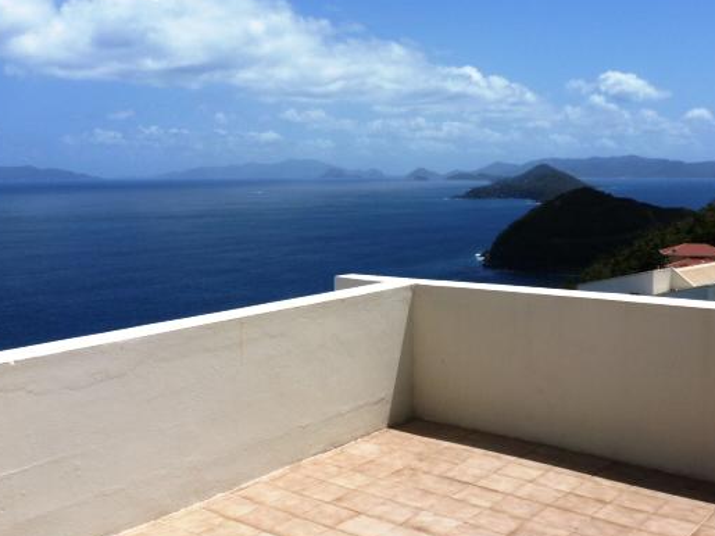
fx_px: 847
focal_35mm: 41
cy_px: 222
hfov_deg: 45.8
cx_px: 336
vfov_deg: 35.0
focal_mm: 5.9
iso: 100
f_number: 5.6
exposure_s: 1/640
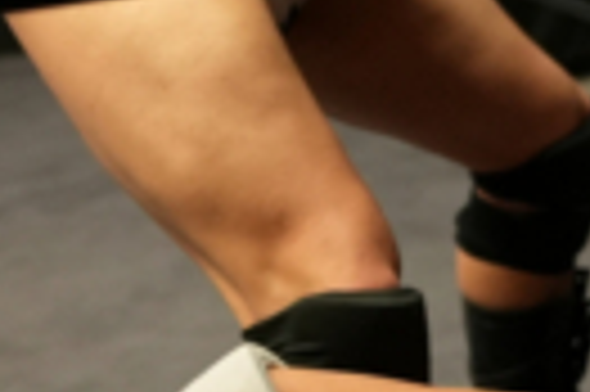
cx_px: 806
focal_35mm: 134
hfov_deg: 14.6
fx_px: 2193
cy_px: 9
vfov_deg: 10.1
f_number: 2.8
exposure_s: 1/125
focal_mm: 35
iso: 4000
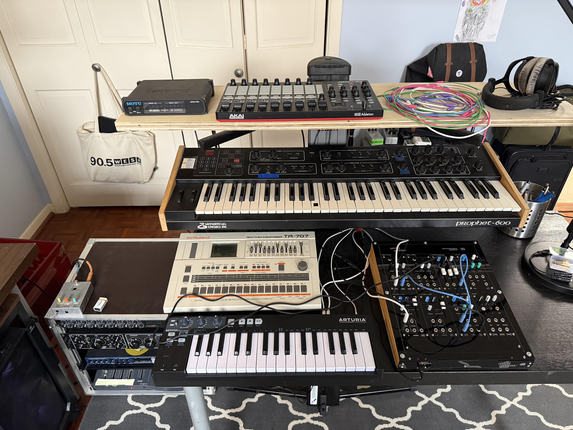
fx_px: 397
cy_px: 215
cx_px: 286
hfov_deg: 71.6
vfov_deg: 56.8
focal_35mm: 24
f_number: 1.78
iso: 640
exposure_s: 1/60
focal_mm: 6.76
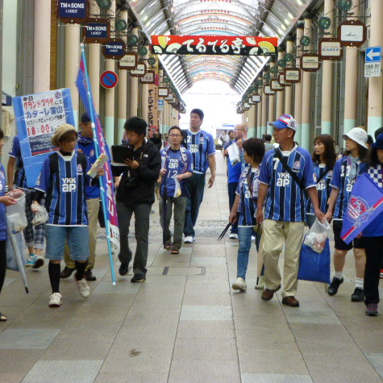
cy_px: 191
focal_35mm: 94
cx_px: 239
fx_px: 1177
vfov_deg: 18.5
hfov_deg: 18.5
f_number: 5.1
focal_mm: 14.2
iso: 800
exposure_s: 1/30
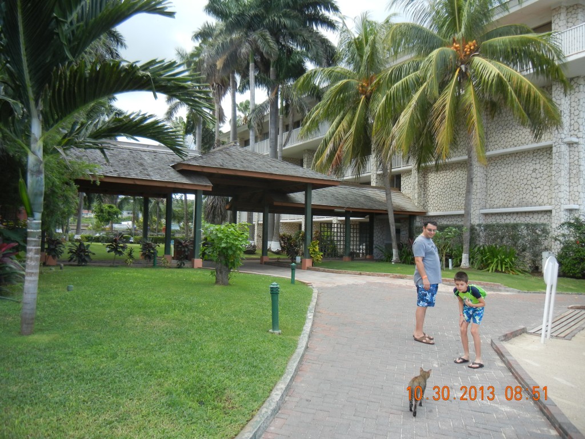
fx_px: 507
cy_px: 220
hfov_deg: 60.0
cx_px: 292
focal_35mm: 30
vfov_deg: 46.8
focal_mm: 5.4
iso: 160
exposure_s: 1/273
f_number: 3.5
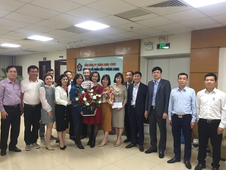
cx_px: 116
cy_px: 87
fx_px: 196
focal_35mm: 30
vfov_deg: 46.8
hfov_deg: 60.0
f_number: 2.2
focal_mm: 4.15
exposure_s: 1/33
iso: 125
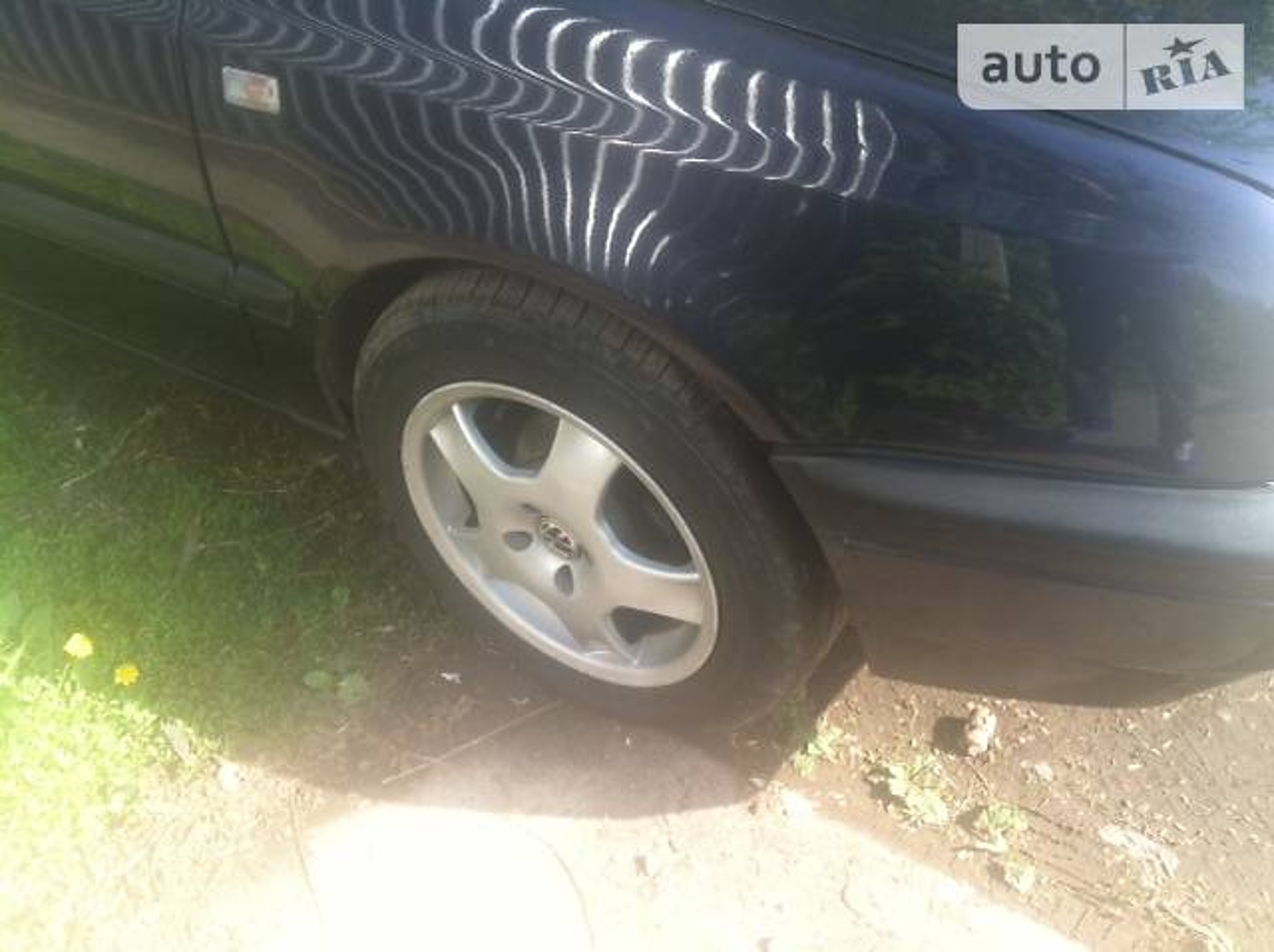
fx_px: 1286
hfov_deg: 52.7
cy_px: 476
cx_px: 637
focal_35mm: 35
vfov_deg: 40.6
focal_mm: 3.9
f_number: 2.8
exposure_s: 1/126
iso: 80
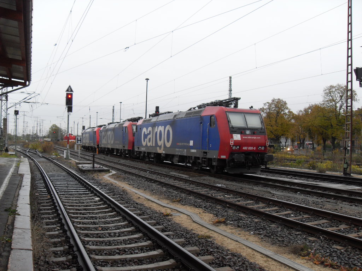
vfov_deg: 41.8
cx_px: 181
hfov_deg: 54.0
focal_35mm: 34
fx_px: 356
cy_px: 136
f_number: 2.8
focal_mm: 6.3
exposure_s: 1/125
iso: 80
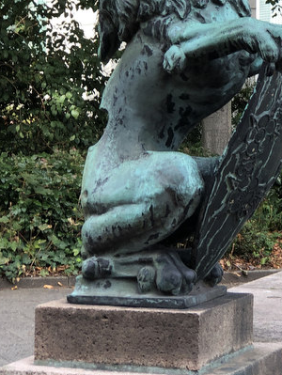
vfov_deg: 14.8
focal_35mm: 133
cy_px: 98
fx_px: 1442
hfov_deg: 11.0
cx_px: 294
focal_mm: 6.6
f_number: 2.8
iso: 32
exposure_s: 1/121
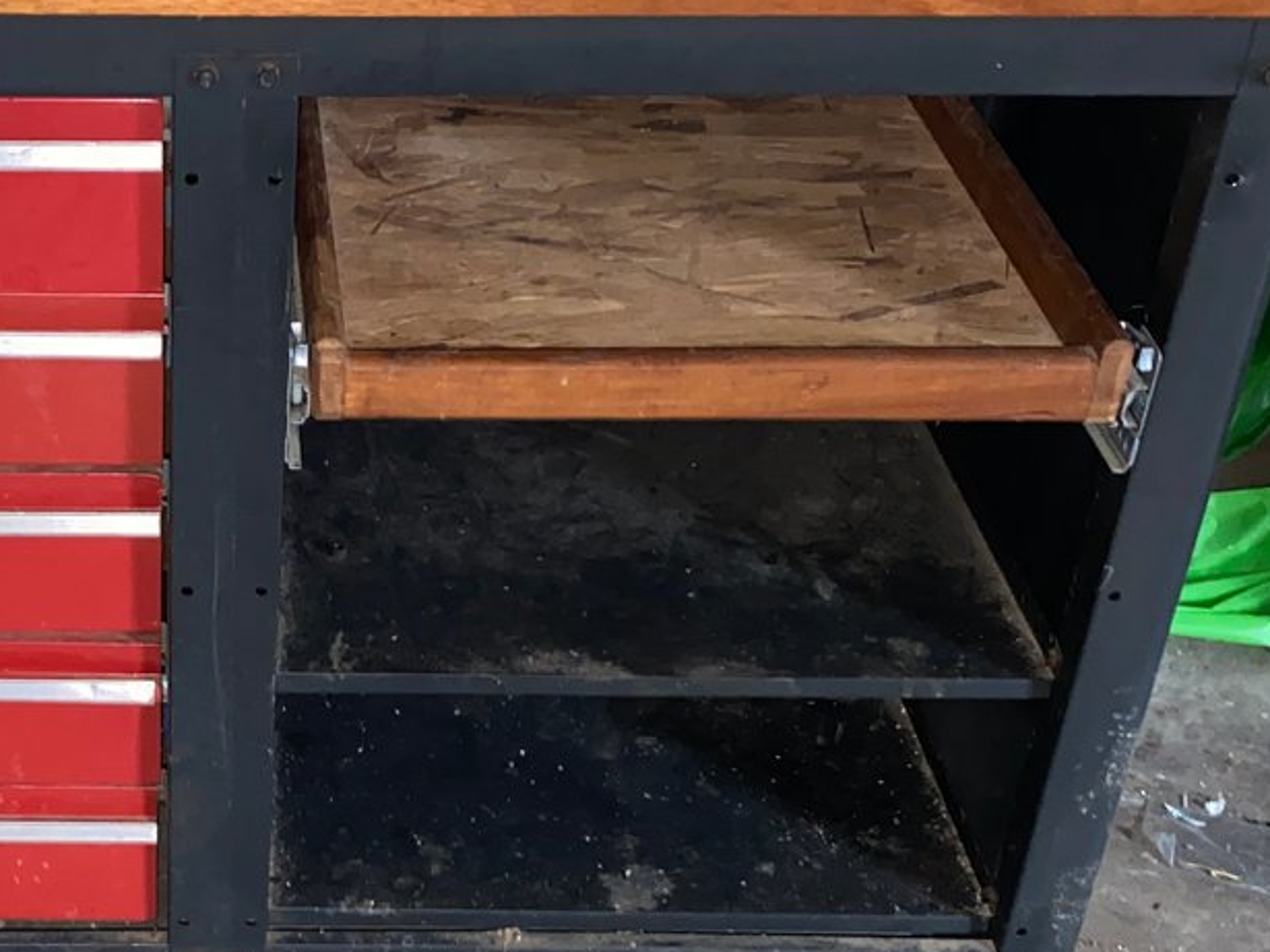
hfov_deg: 29.1
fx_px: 2348
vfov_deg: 22.8
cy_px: 618
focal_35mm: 64
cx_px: 133
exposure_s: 1/6
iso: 160
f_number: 1.8
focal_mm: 4.25
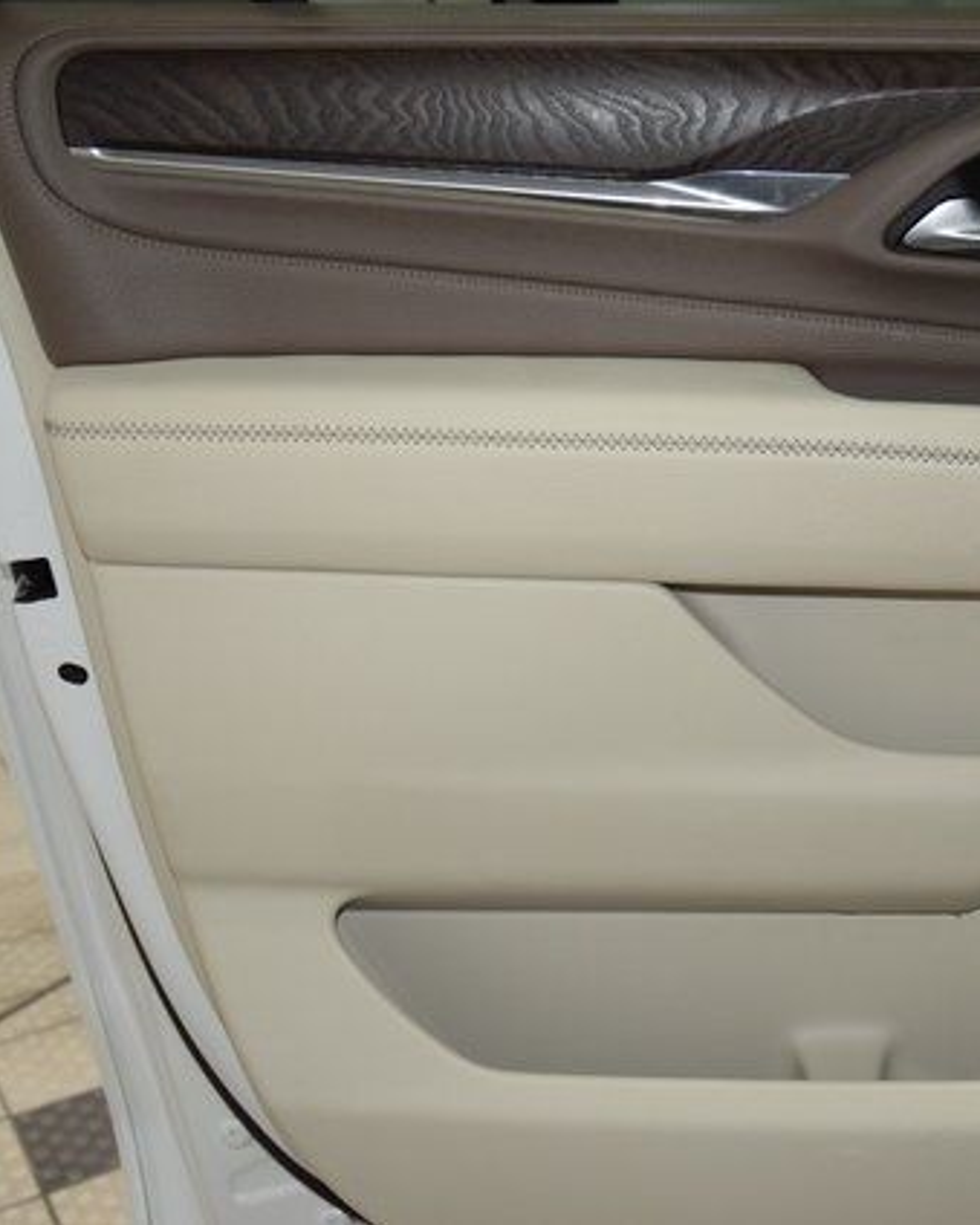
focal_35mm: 51
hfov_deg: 29.0
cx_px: 781
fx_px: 1850
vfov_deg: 36.7
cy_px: 611
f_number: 4.5
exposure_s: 1/80
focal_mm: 24
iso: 800
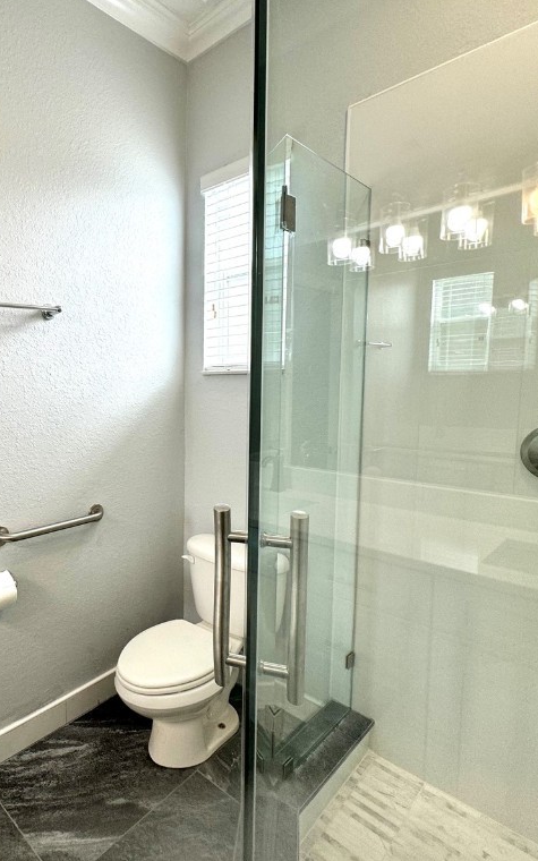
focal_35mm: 20
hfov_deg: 55.6
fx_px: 469
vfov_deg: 85.1
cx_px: 111
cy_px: 428
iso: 80
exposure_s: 1/120
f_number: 2.2
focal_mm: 2.22
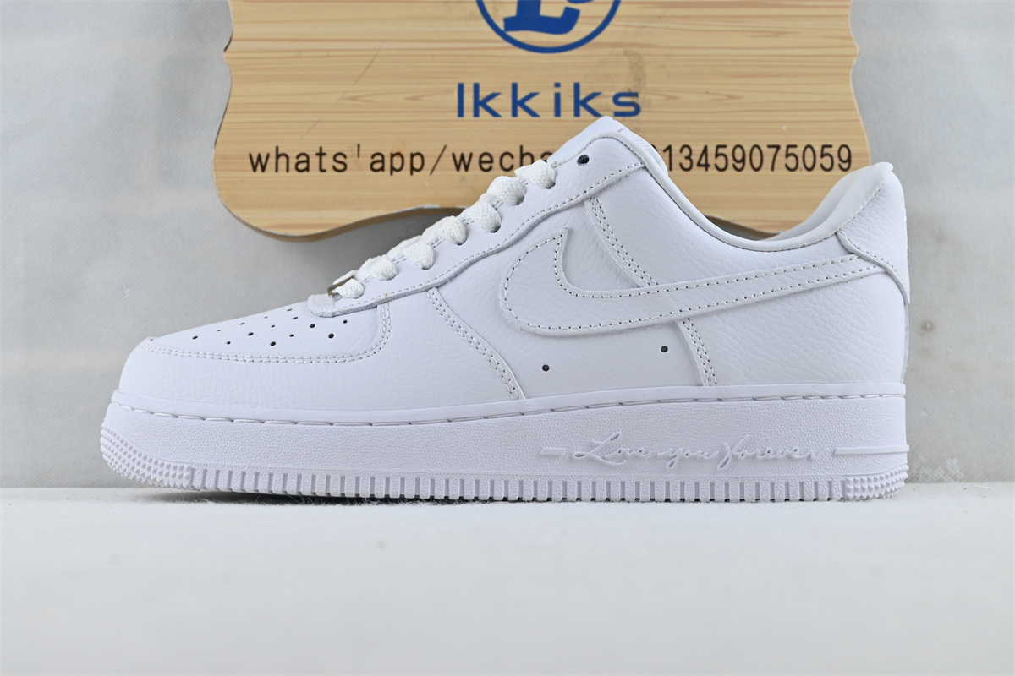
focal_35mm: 50
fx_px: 1396
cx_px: 508
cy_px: 338
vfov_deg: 27.3
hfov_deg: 40.0
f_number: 5
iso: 100
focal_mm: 33
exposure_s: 1/50
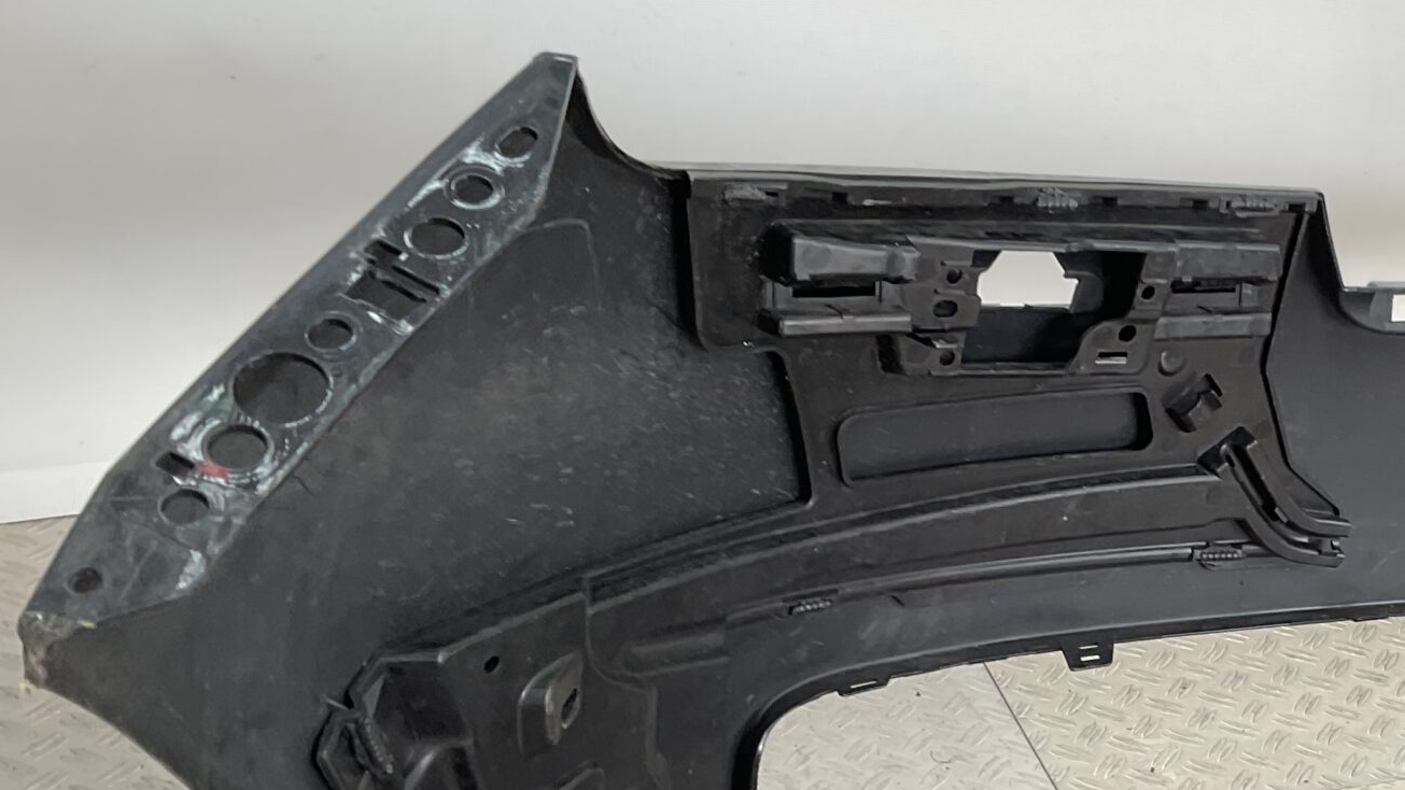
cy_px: 710
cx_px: 1302
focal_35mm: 62
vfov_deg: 19.1
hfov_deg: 32.0
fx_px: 2310
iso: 16
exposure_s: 1/159
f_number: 1.8
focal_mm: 3
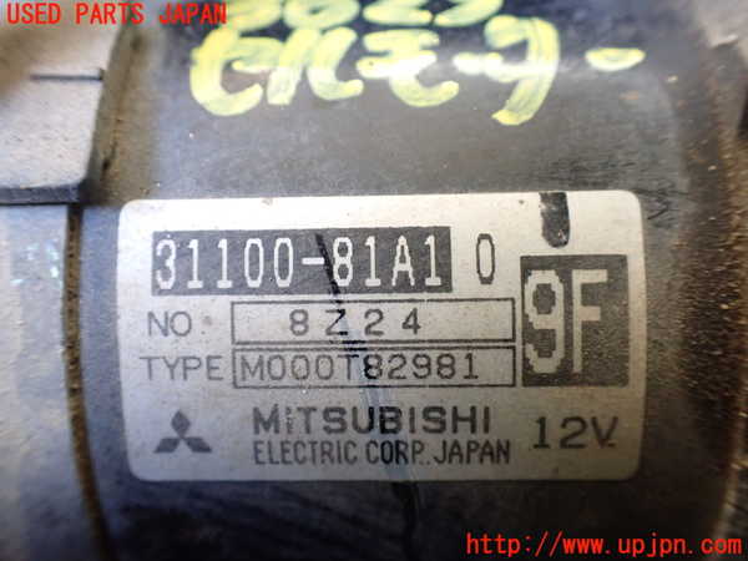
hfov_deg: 60.0
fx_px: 648
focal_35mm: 30
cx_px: 374
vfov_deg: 46.8
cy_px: 280
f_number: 2.3
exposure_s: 1/80
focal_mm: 5.4
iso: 800
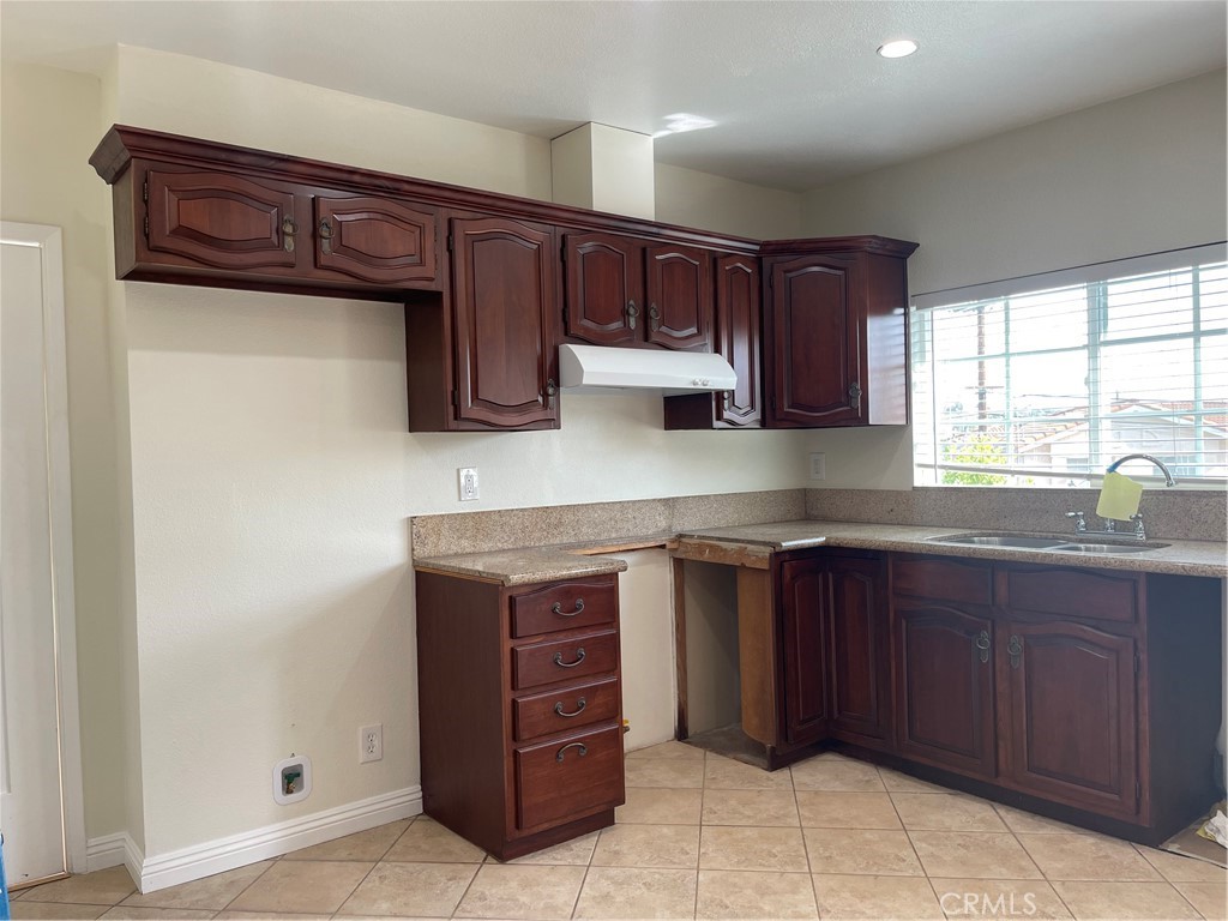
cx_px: 614
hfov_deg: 67.3
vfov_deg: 53.1
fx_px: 922
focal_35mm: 26
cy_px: 460
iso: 64
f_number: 1.6
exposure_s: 1/120
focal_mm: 5.1
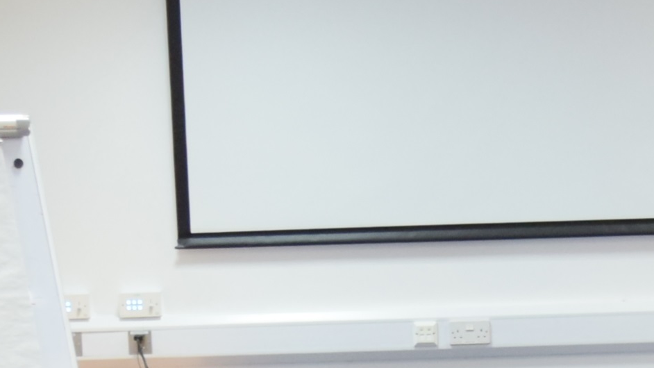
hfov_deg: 15.9
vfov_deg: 8.7
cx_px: 442
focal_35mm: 135
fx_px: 2341
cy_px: 572
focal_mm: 18
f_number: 3.5
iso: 1000
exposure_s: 1/60
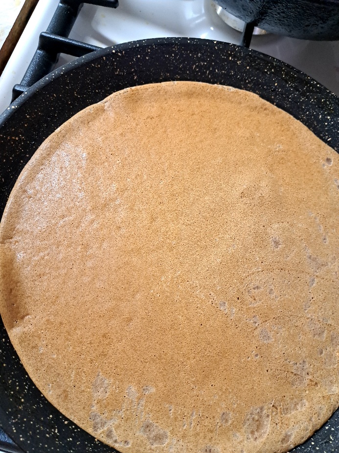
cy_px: 226
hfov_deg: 56.8
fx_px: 313
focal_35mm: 24
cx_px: 170
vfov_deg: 71.6
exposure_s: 1/50
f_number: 1.8
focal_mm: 5.23
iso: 200
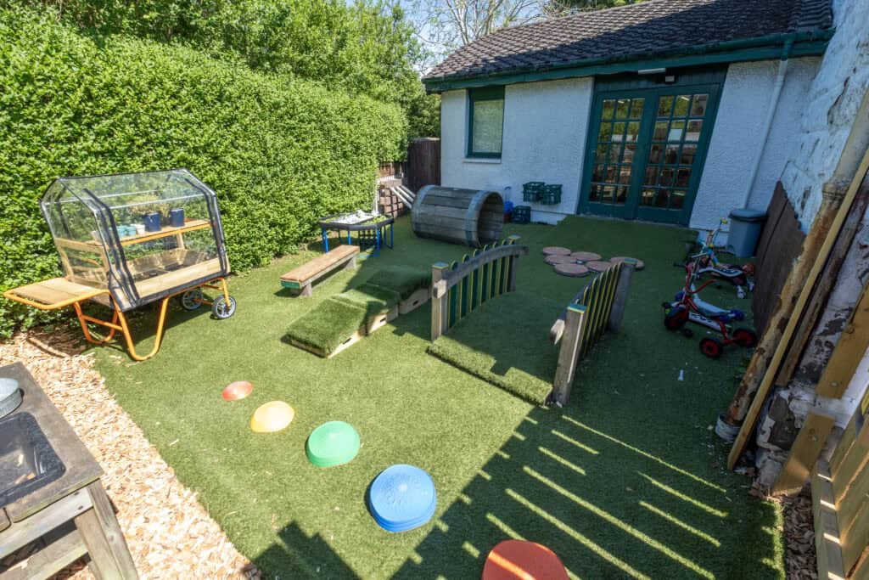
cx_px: 434
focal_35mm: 15
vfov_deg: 77.3
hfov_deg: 100.4
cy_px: 290
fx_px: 362
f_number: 7.1
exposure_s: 1/80
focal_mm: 10
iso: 125
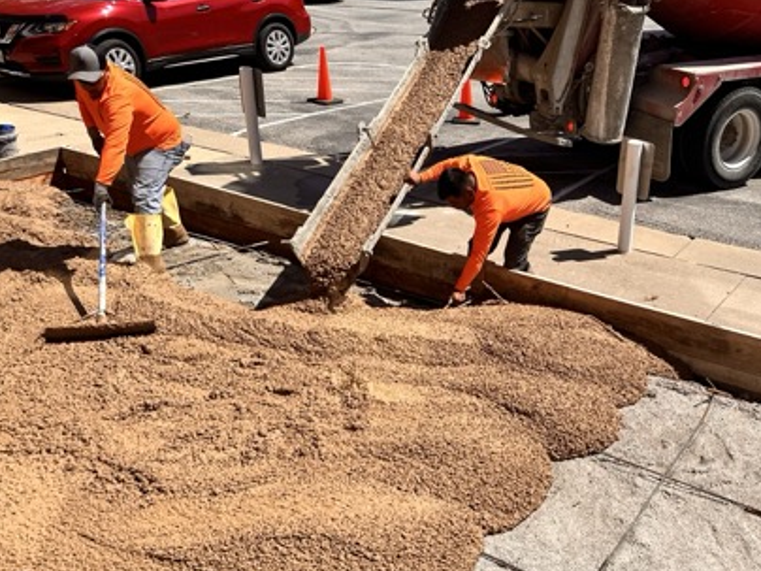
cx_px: 558
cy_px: 352
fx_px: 835
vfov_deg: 37.5
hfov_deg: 47.4
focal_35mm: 38
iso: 80
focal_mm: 6.86
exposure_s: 1/5263
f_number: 1.78
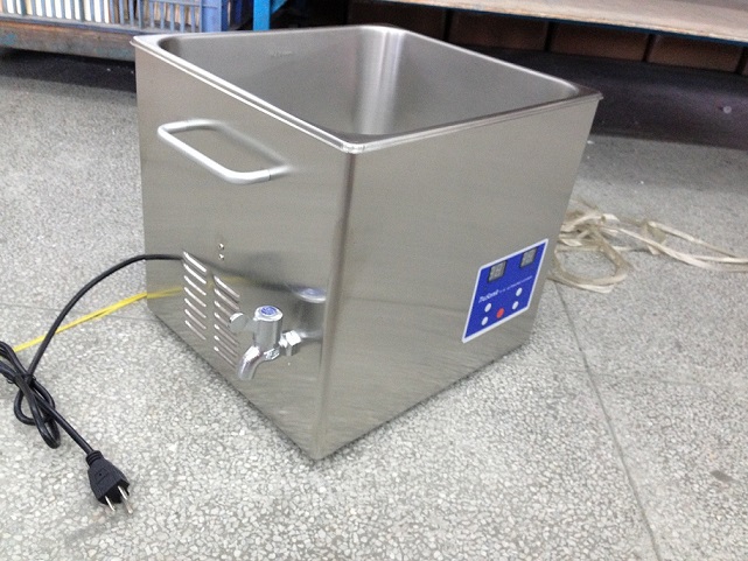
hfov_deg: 55.3
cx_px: 374
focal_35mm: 33
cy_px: 280
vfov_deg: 43.0
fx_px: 713
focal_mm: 4.13
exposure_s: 1/20
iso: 200
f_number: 2.4
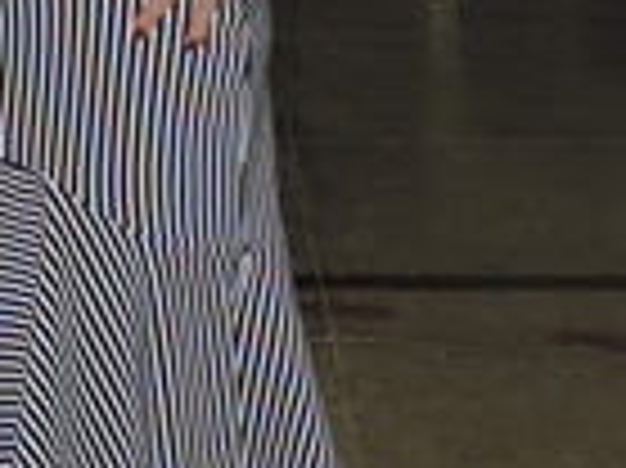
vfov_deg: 7.3
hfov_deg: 9.6
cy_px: -128
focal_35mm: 202
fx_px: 3650
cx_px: -169
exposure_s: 1/30
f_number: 3.3
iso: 200
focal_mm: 7.1
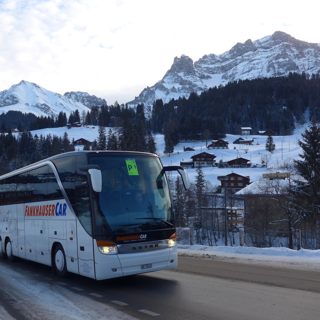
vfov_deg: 47.2
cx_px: 102
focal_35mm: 35
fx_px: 366
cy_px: 157
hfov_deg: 46.4
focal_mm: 6
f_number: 2.8
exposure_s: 1/400
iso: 80
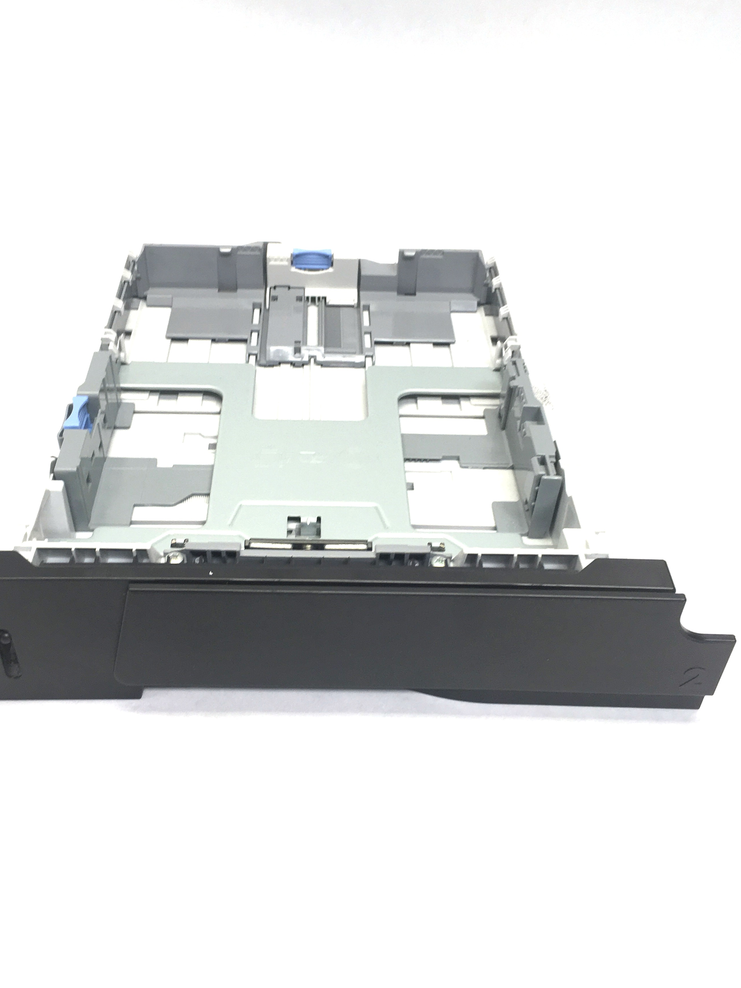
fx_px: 970
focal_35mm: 34
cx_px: 326
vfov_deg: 53.9
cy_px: 523
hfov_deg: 41.7
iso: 32
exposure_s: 1/60
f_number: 2.2
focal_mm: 4.15
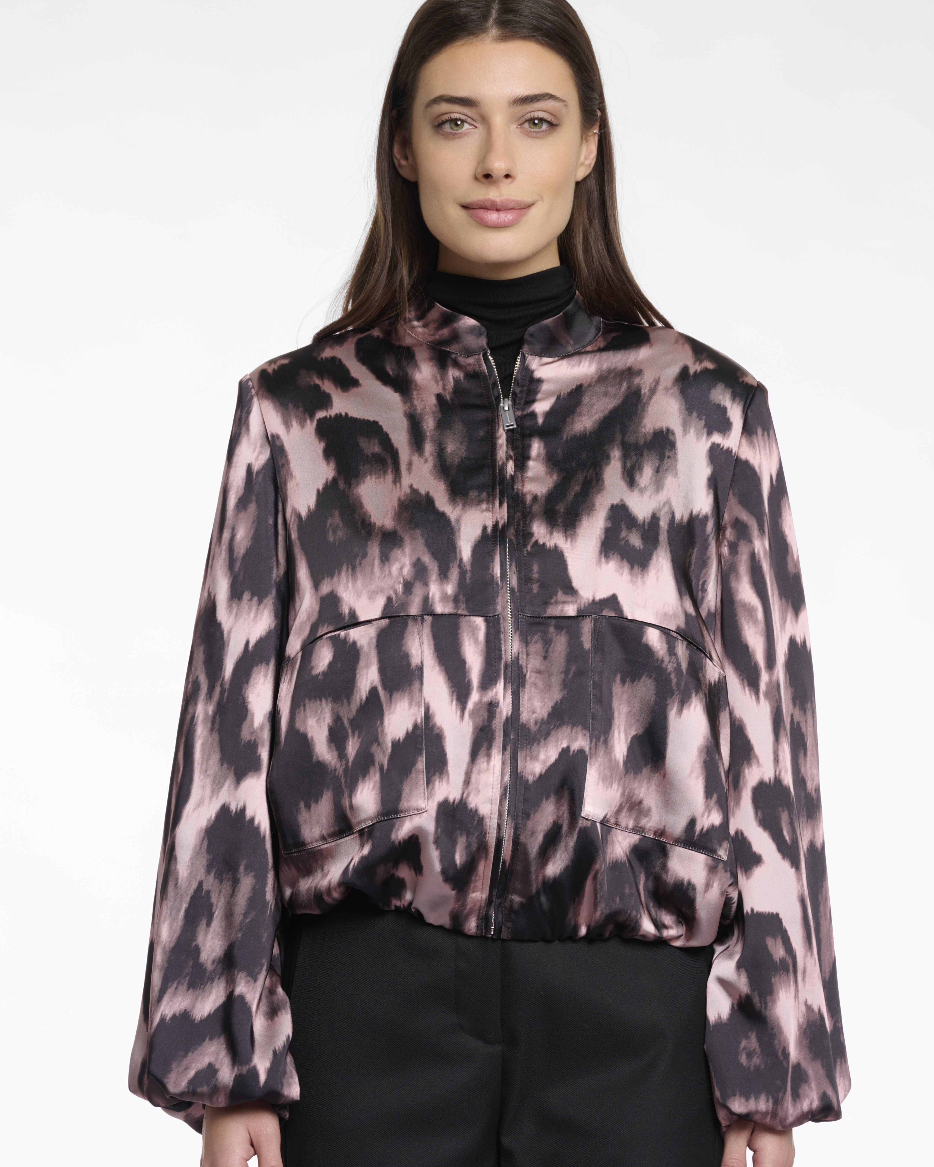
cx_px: 467
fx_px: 3905
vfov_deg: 17.0
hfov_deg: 13.6
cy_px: 616
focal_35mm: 113
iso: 125
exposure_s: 1/200
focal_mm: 100
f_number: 8
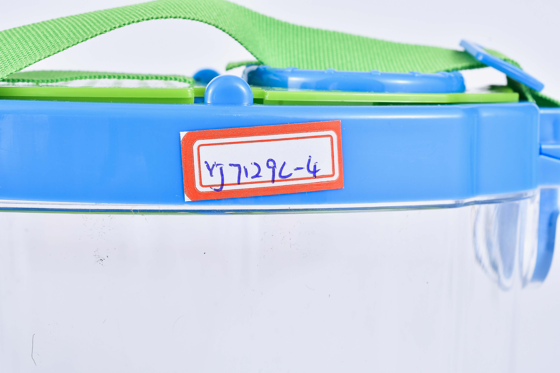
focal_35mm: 60
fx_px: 933
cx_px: 280
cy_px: 186
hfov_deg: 33.4
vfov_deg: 22.6
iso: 100
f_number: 16
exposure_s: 1/125
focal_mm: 40
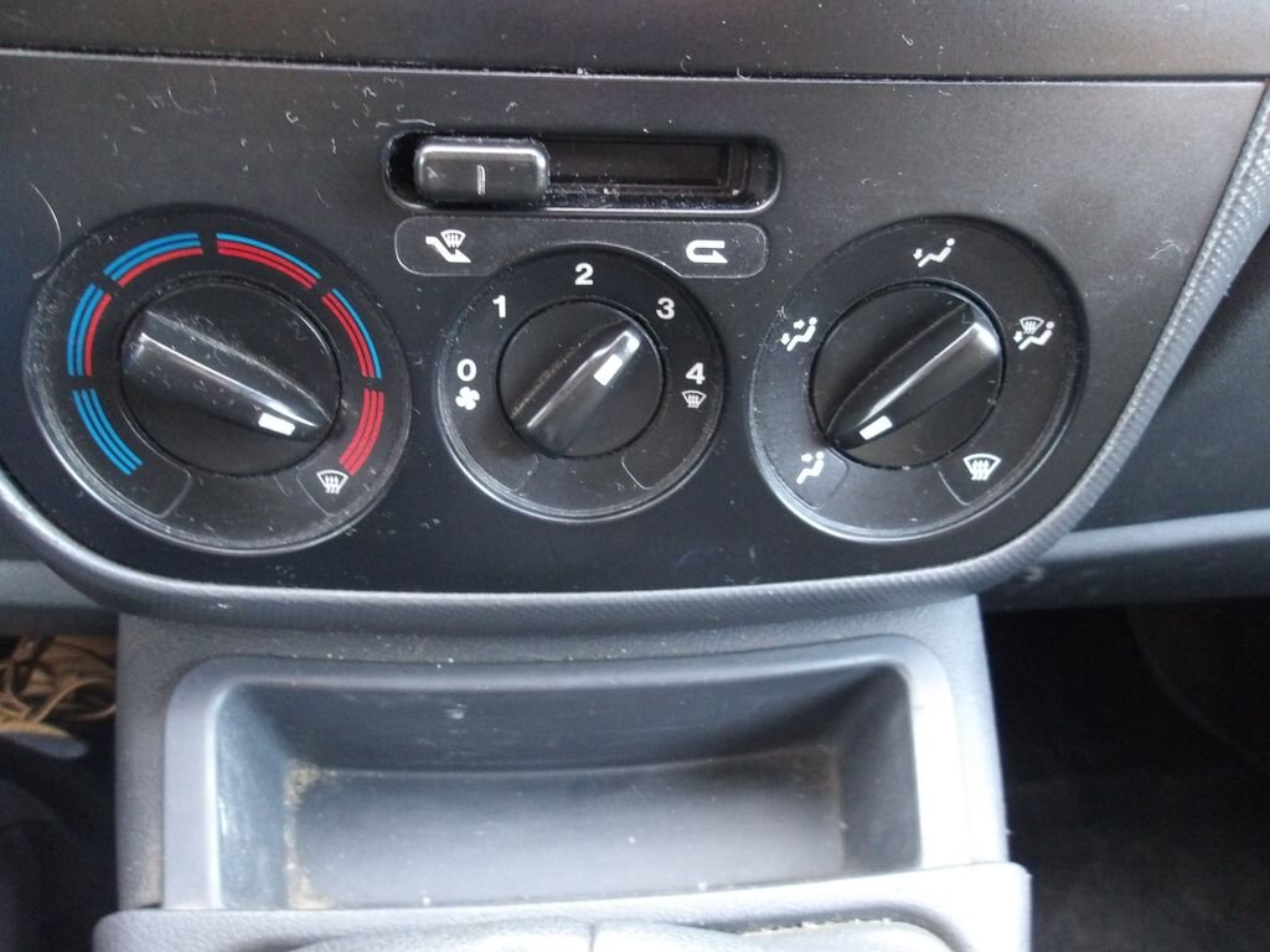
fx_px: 991
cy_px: 476
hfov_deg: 65.3
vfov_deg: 51.4
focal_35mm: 27
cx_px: 635
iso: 800
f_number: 3
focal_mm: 4.9
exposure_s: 1/10
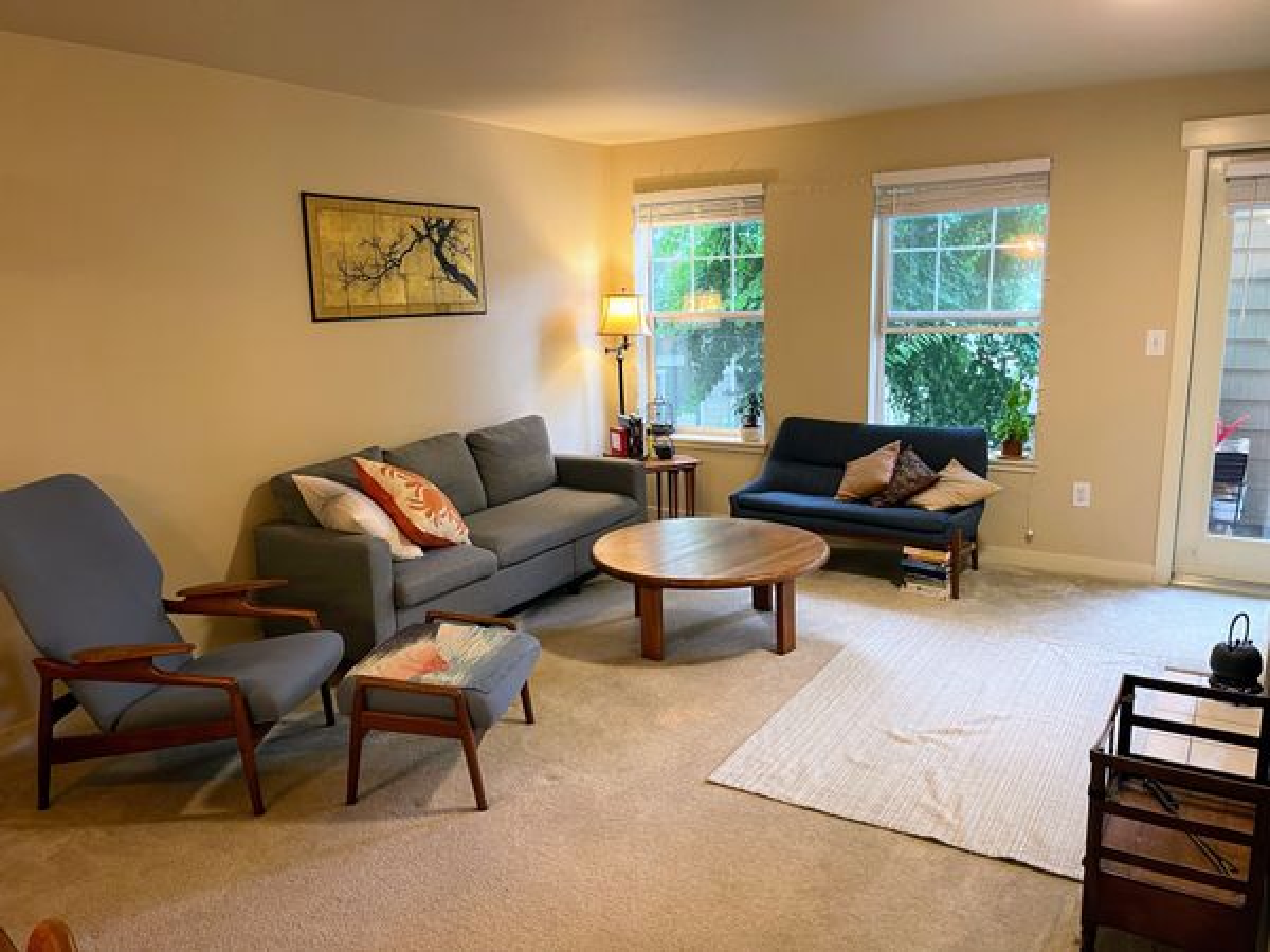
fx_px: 954
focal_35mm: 26
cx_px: 635
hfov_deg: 67.3
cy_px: 476
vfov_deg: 53.1
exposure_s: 1/60
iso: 200
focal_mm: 5.1
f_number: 1.6
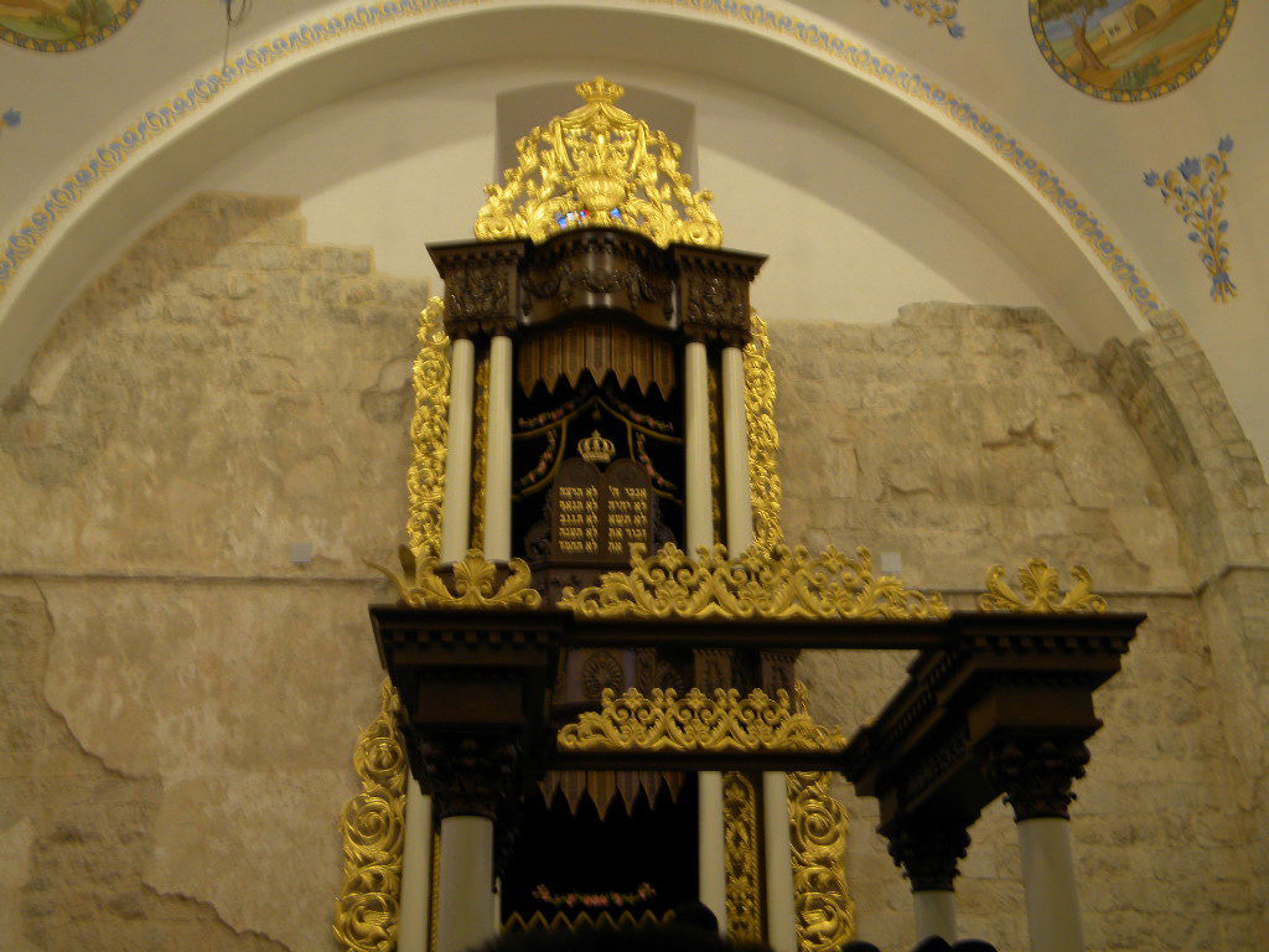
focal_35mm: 41
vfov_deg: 35.1
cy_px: 476
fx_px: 1503
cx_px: 634
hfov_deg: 45.8
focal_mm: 7.3
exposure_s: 1/8.6
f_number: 3.8
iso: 80
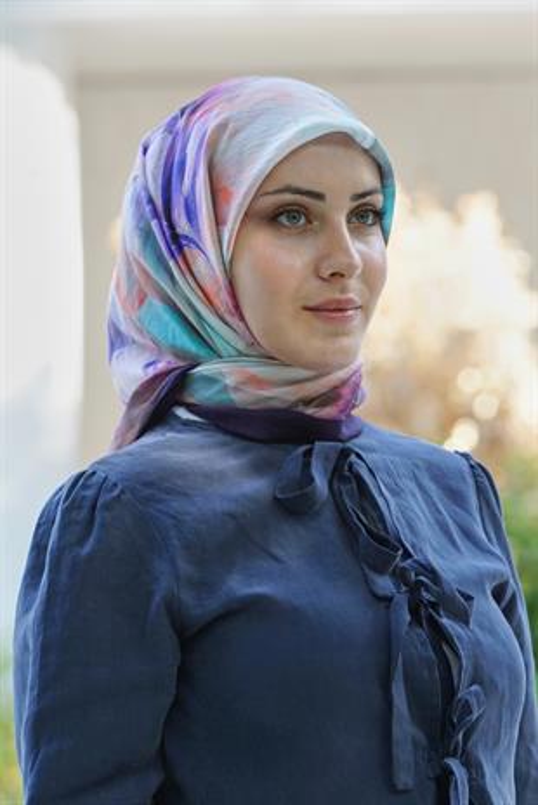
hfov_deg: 9.8
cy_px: 402
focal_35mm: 140
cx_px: 269
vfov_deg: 14.6
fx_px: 3133
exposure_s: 1/125
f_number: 5.6
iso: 500
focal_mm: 140
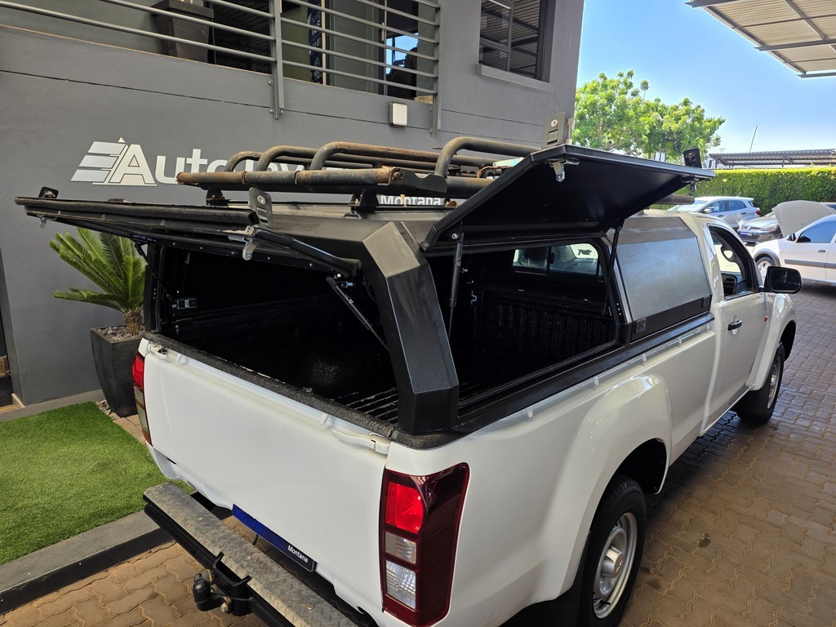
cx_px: 418
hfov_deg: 73.9
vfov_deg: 58.9
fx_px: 555
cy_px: 314
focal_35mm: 23
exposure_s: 1/359
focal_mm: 6.25
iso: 50
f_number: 1.7
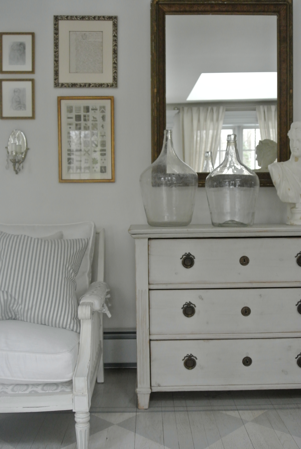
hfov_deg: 33.5
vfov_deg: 48.4
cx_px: 150
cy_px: 224
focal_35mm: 40
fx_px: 500
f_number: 4.2
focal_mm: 15.1
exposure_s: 1/50
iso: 800
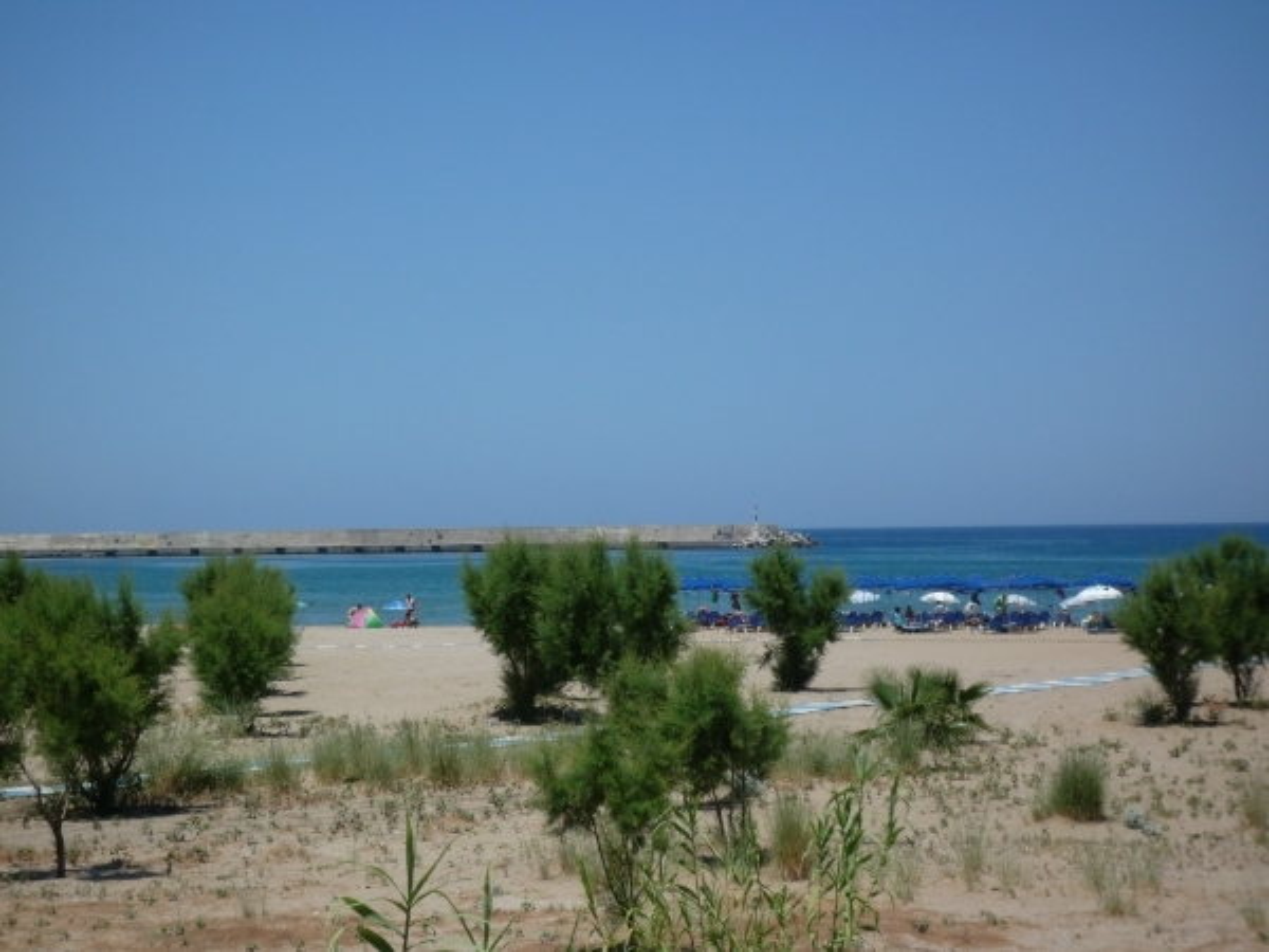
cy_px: 476
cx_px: 634
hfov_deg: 22.8
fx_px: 3153
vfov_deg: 17.2
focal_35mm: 86
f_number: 5.5
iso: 100
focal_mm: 15.2
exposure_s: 1/800
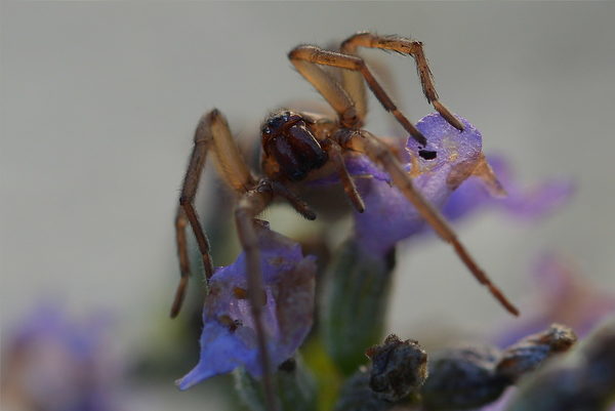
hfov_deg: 13.0
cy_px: 206
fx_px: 2692
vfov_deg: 8.7
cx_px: 308
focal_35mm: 158
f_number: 8
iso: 125
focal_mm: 105
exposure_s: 1/125
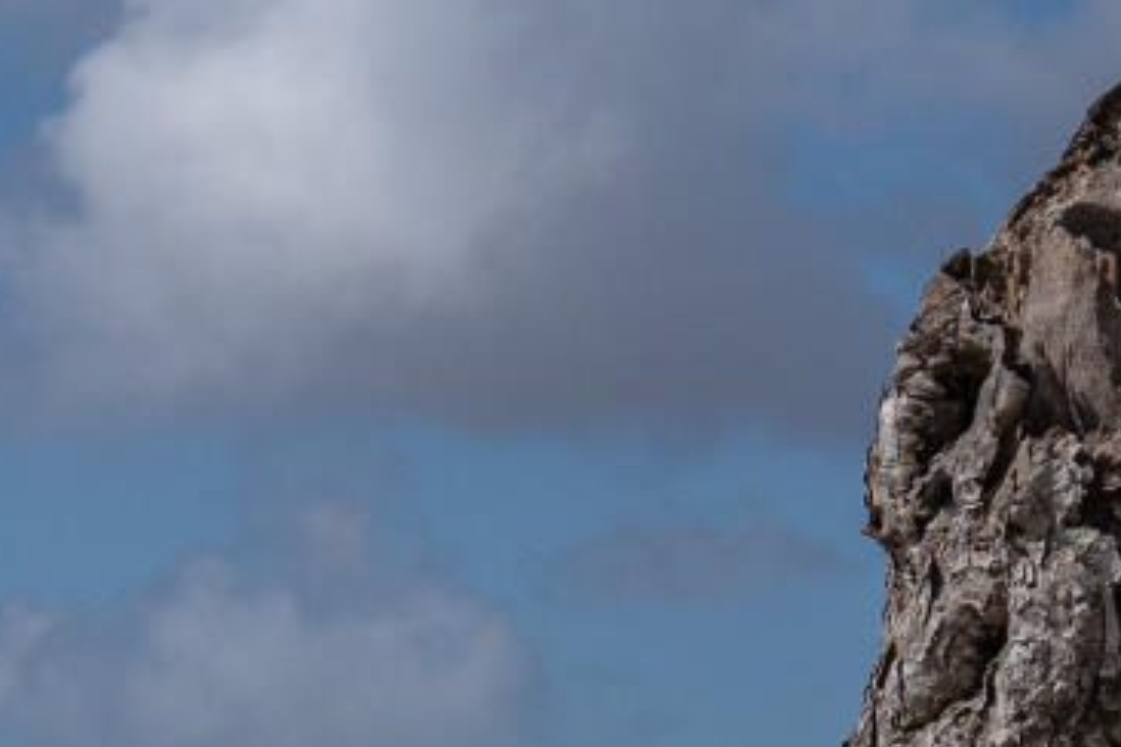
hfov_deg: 6.4
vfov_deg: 4.2
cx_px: 1081
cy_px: 2099
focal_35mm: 321
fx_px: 9995
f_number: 4.5
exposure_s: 1/6400
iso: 400
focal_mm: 42
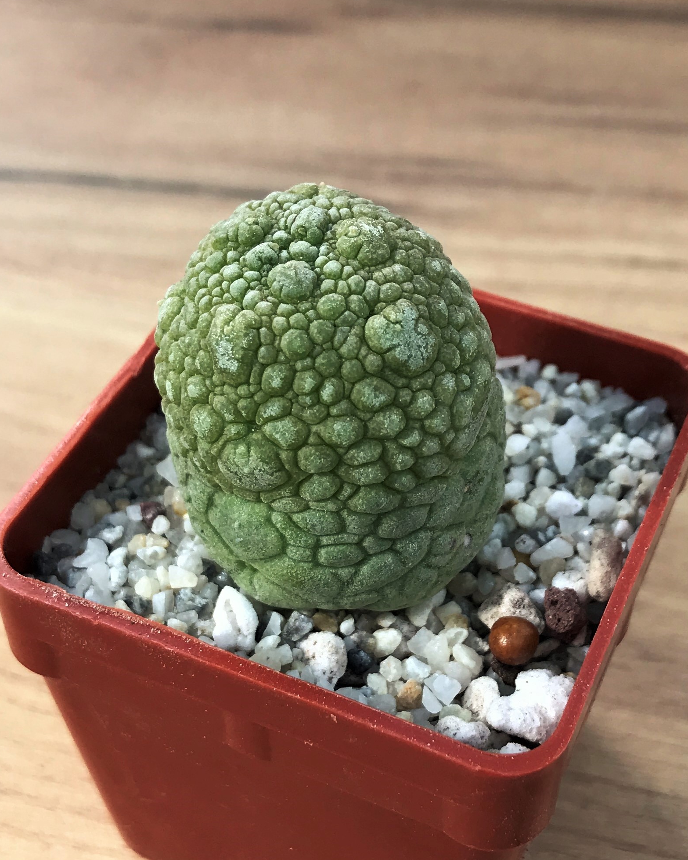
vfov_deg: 58.8
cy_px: 431
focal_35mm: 30
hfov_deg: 48.5
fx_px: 764
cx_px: 342
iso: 20
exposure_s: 1/212
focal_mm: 3.99
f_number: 1.8
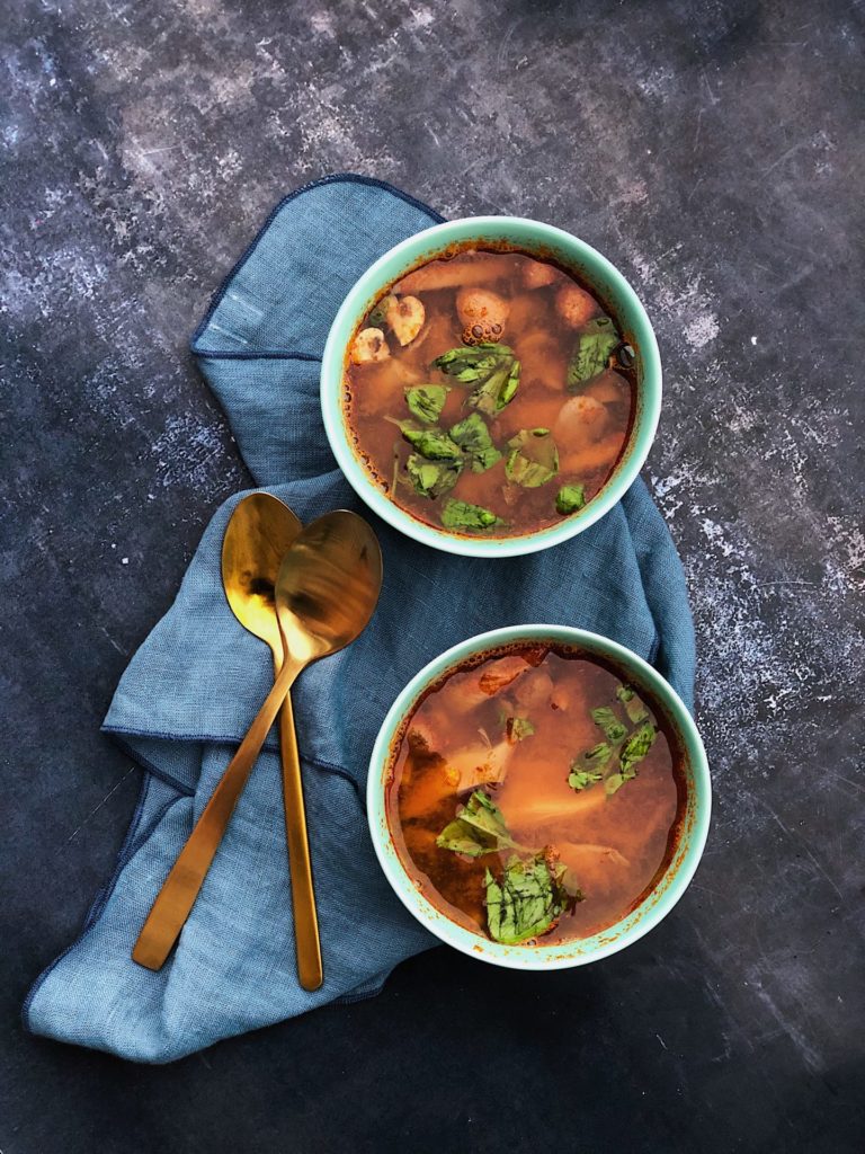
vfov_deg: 36.8
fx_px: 1733
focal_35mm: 52
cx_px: 432
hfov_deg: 28.0
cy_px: 577
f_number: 2.4
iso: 80
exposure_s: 1/60
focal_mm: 6
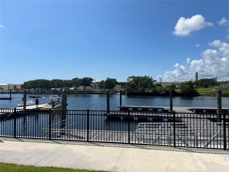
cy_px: 86
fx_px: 172
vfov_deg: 53.1
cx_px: 114
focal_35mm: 26
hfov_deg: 67.3
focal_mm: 5.7
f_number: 1.5
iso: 50
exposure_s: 1/8696
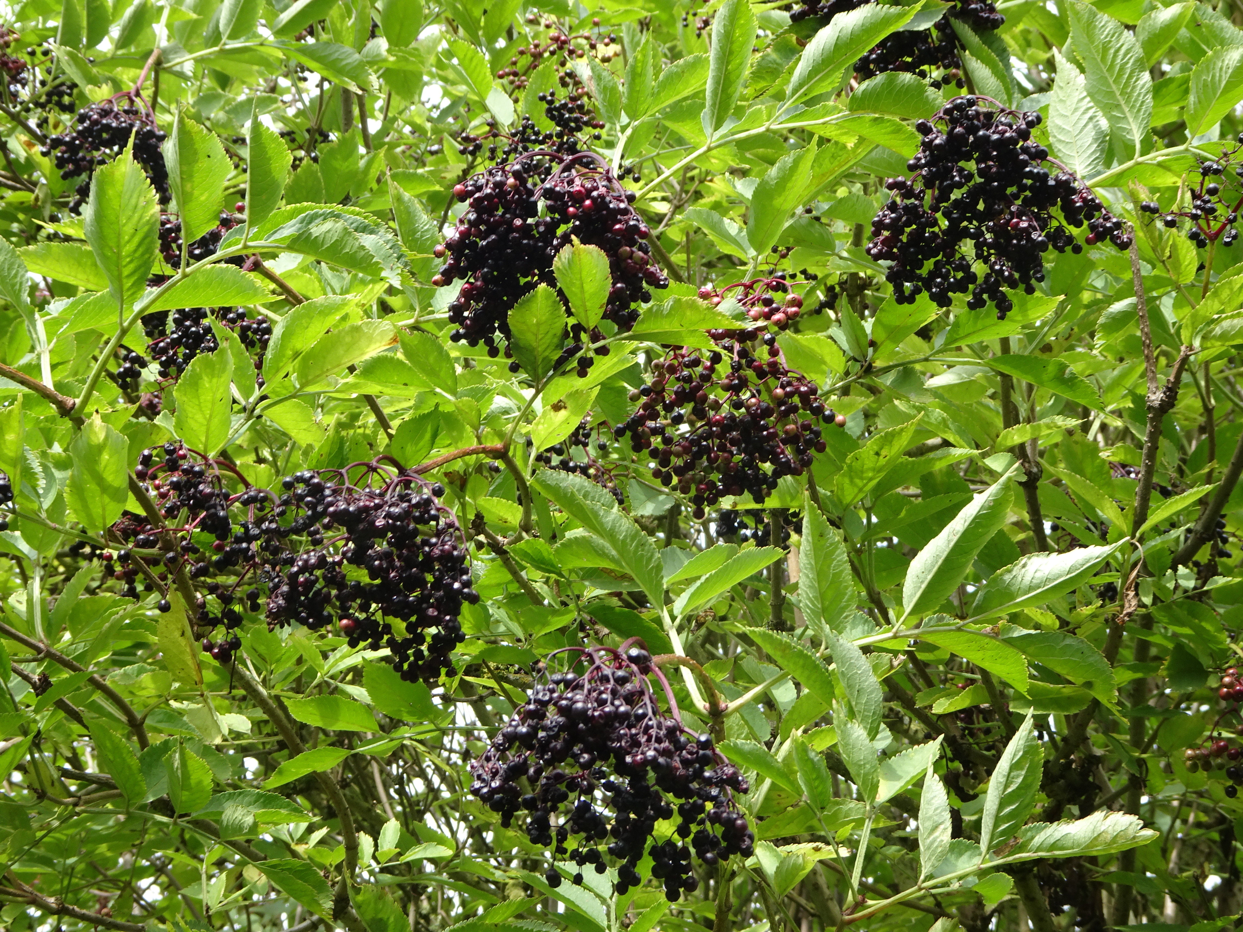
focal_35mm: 75
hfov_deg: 26.0
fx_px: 2693
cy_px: 466
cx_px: 622
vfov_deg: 19.6
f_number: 5
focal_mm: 12.87
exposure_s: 1/100
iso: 80
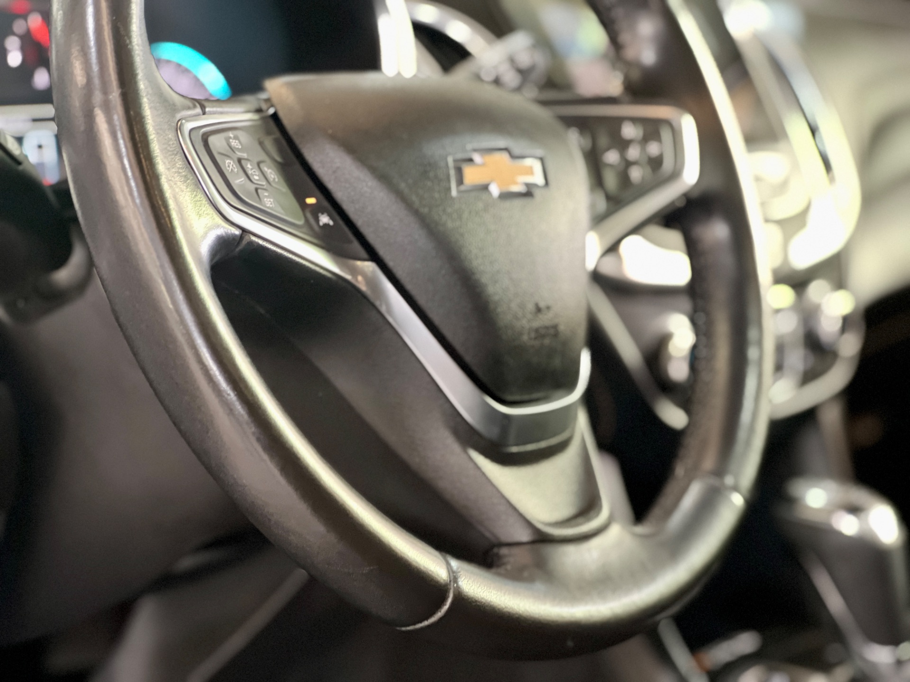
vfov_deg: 19.1
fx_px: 2024
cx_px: 455
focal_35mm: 77
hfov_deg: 25.3
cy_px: 341
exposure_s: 1/15
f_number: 2.8
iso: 500
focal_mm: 9
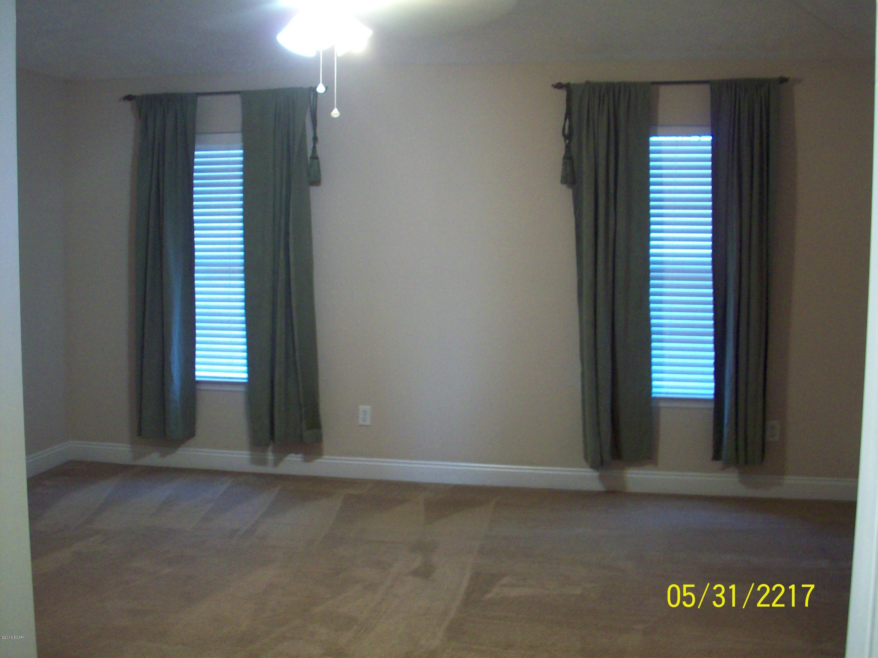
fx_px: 938
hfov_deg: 50.1
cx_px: 439
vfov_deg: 38.7
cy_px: 329
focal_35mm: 37
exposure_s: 1/11.9
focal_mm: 6.2
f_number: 2.8
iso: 160
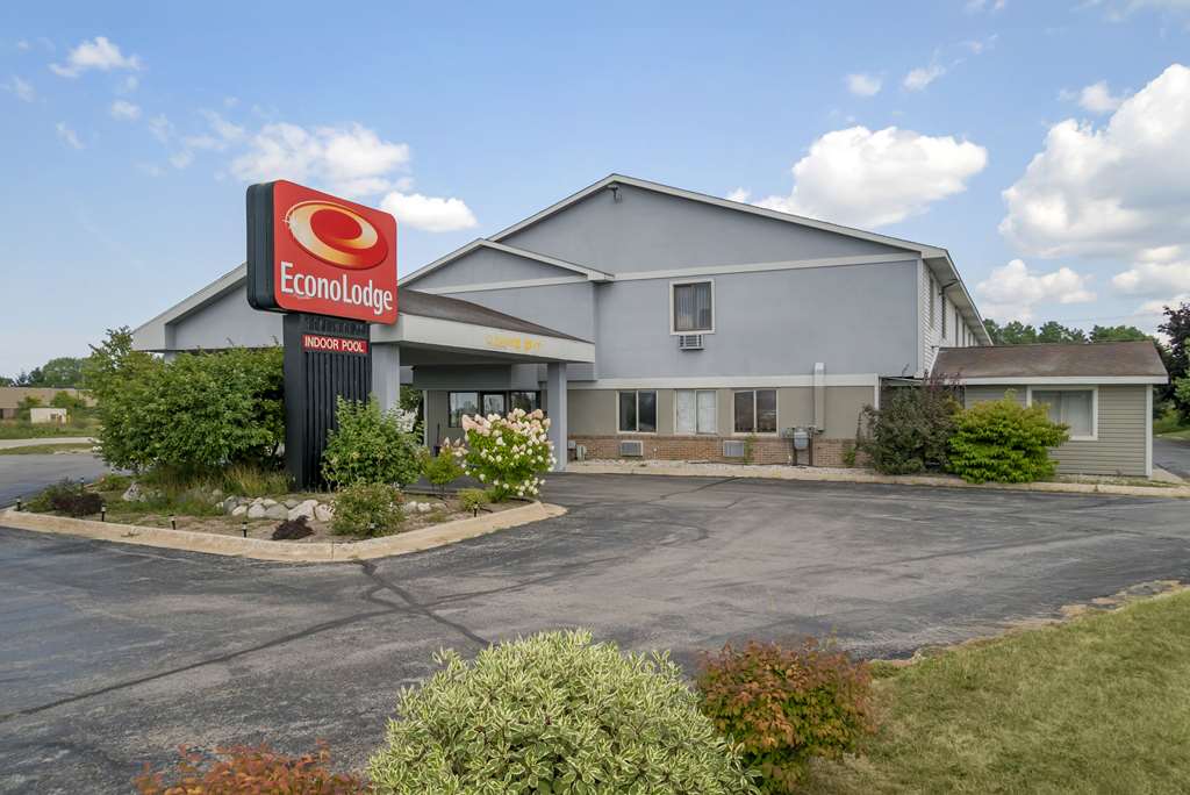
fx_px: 794
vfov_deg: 53.2
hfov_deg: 73.7
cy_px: 398
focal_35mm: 24
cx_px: 595
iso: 400
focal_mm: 24
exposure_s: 1/125
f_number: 8
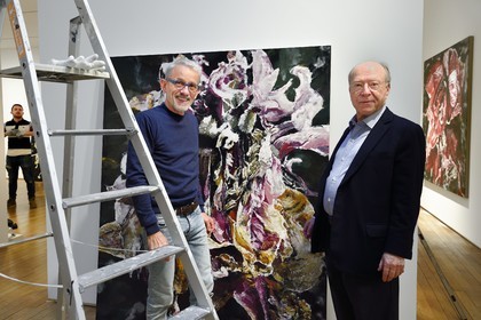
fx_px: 414
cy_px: 160
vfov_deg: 42.3
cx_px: 240
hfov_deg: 60.3
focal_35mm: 31
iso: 1600
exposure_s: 1/125
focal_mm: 31
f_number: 6.3
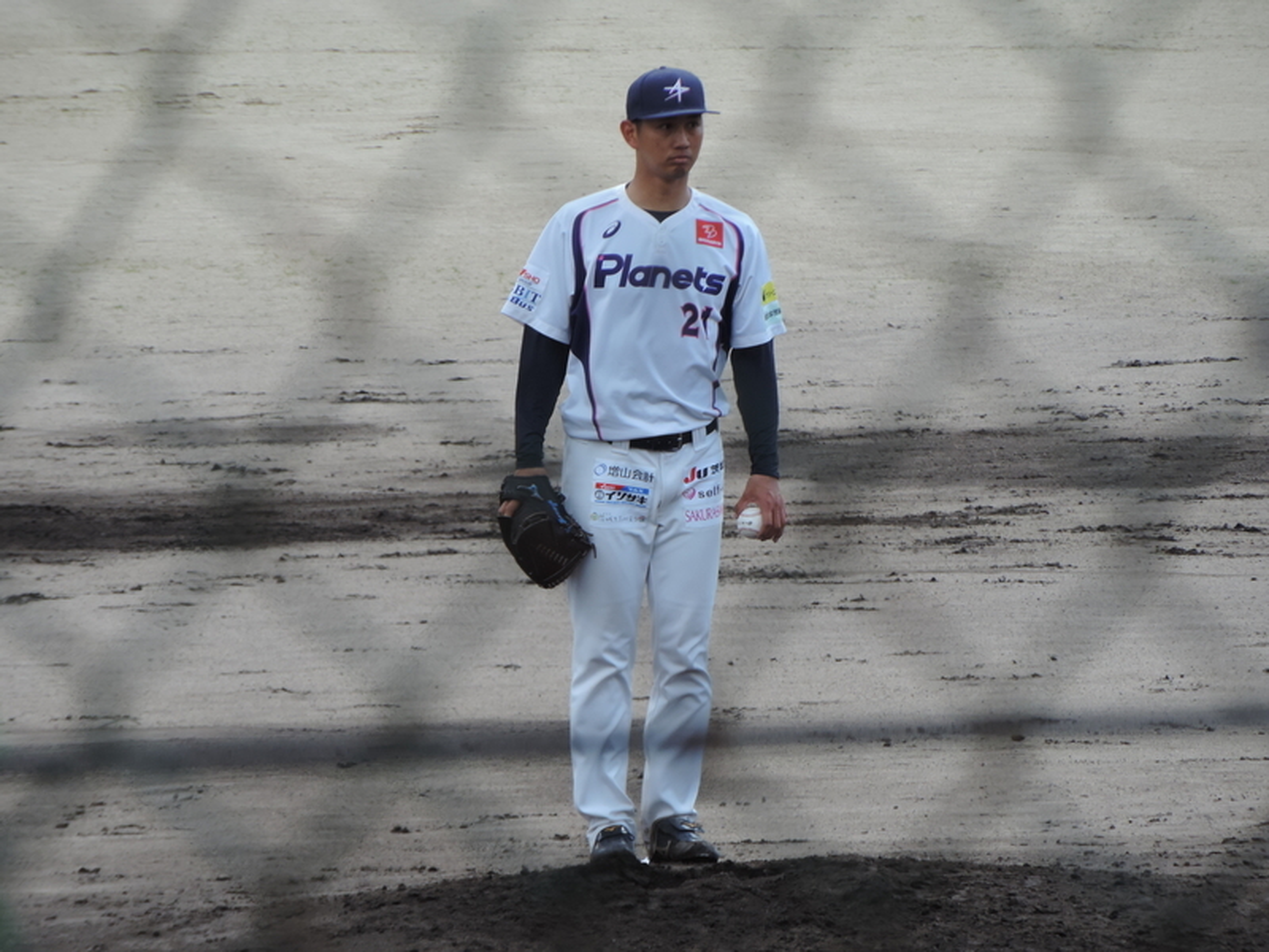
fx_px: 17230
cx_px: 634
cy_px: 476
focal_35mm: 470
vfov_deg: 3.2
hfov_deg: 4.2
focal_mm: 83.8
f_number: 4.9
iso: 110
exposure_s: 1/250
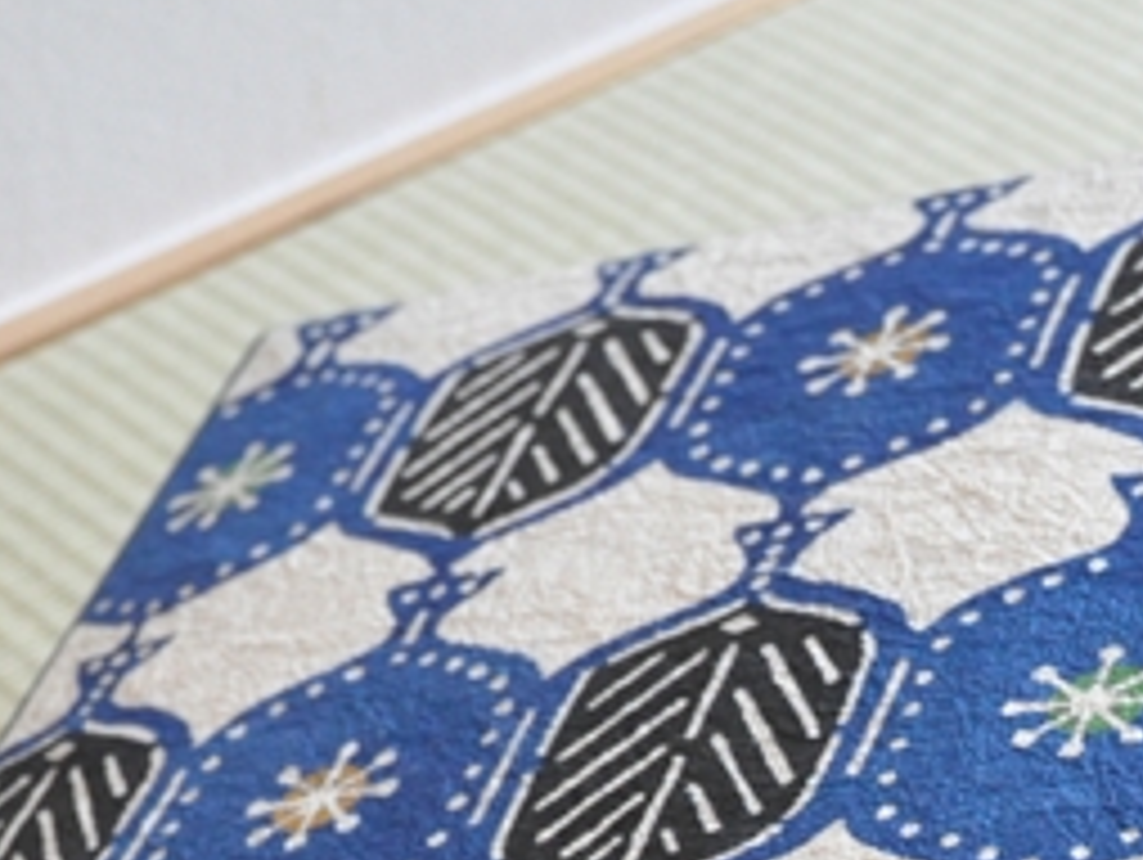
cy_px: 1168
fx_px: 4347
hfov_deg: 14.8
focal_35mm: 132
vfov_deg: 11.0
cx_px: 1040
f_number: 5.6
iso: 1800
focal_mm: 29
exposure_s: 1/100
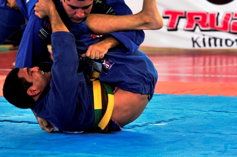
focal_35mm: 212
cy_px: 37
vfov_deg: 6.5
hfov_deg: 9.7
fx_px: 1394
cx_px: 117
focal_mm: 120
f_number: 5
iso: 1250
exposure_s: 1/100
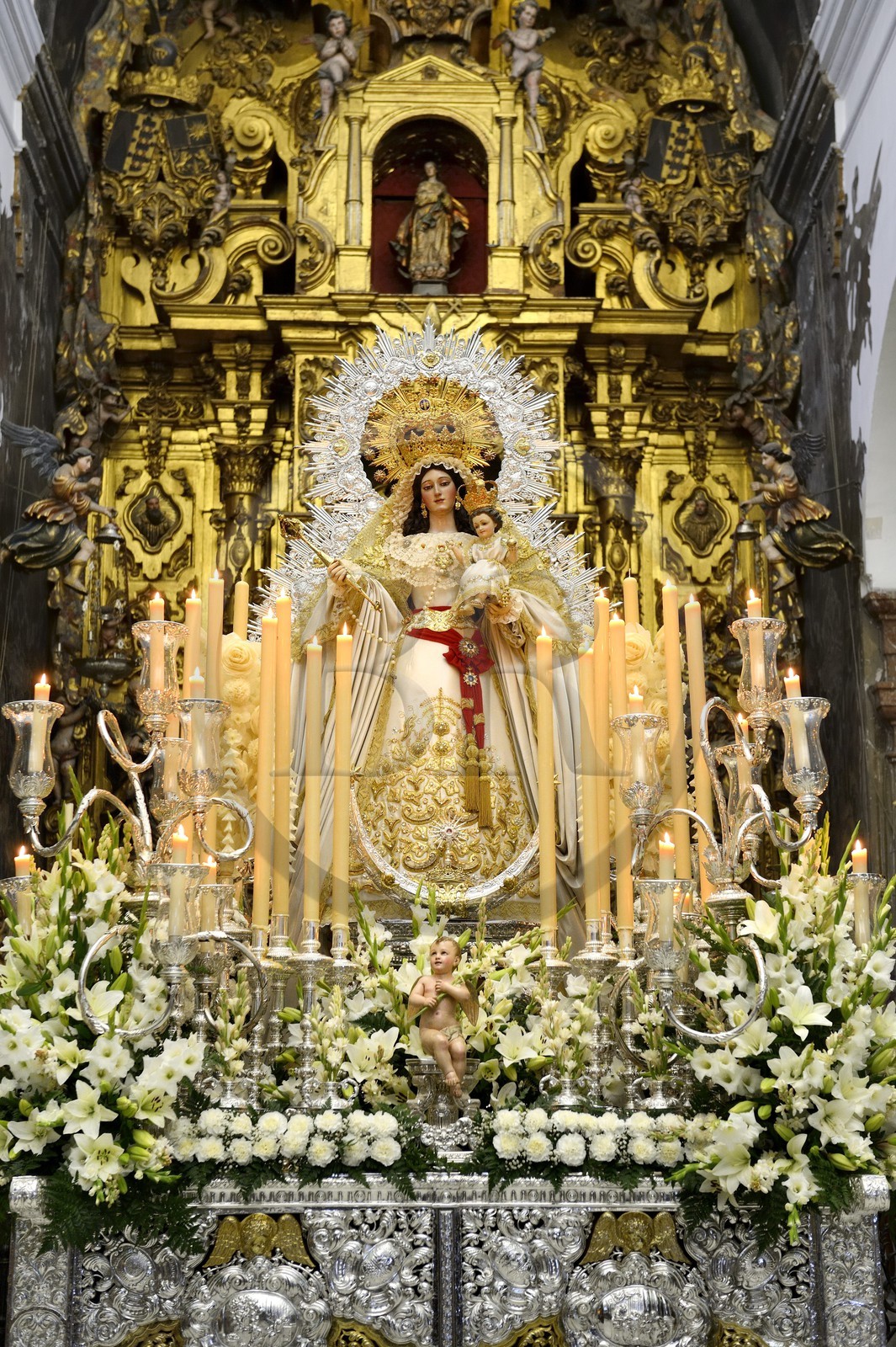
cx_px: 448
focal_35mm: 55
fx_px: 2055
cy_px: 674
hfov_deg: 24.6
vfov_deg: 36.3
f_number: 4.5
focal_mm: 55
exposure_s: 1/30
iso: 1600
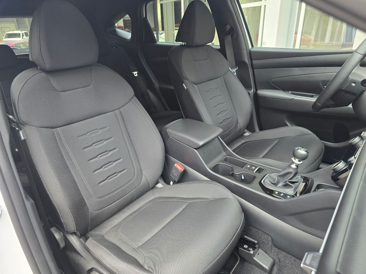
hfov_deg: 73.9
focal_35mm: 23
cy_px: 137
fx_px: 243
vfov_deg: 58.9
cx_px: 183
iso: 200
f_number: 1.7
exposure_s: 1/180
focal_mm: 6.3
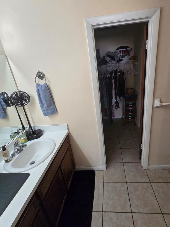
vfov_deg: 97.9
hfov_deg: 81.2
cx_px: 97
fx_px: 98
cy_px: 103
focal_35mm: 15
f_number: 2.2
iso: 160
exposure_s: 1/60
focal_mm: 1.7
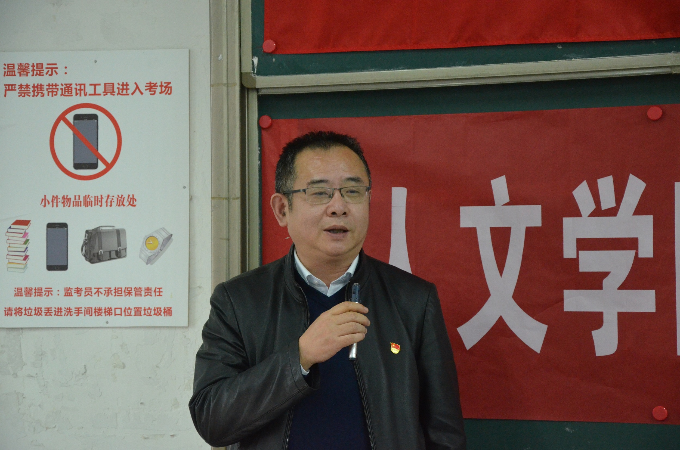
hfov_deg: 17.1
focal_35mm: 120
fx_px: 2262
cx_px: 340
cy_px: 225
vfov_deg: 11.4
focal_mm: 80
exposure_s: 1/80
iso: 3200
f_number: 5.3
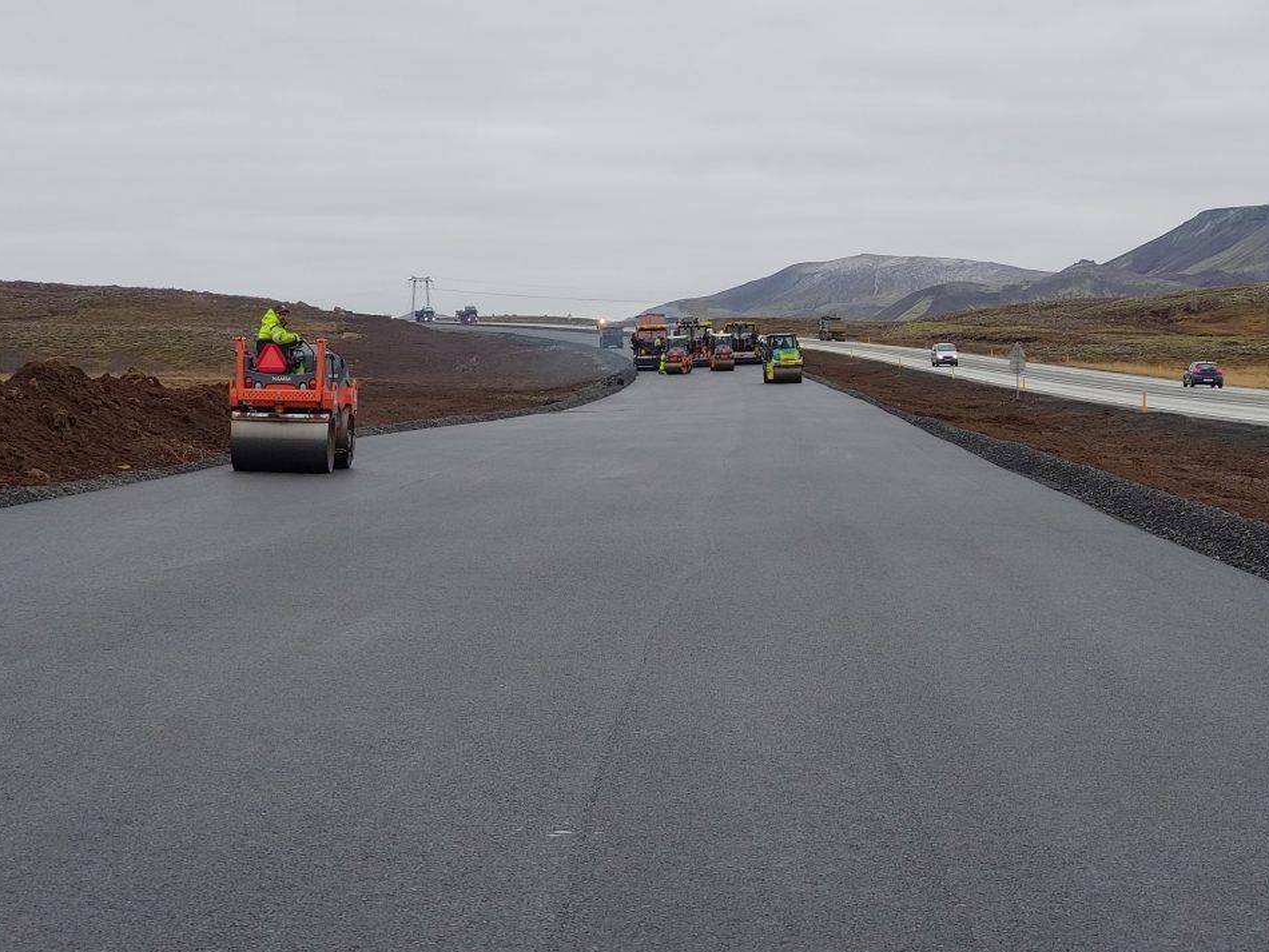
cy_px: 423
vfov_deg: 16.8
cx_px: 664
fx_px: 3227
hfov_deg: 22.2
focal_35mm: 88
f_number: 2.4
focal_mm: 7.12
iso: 40
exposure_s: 1/154
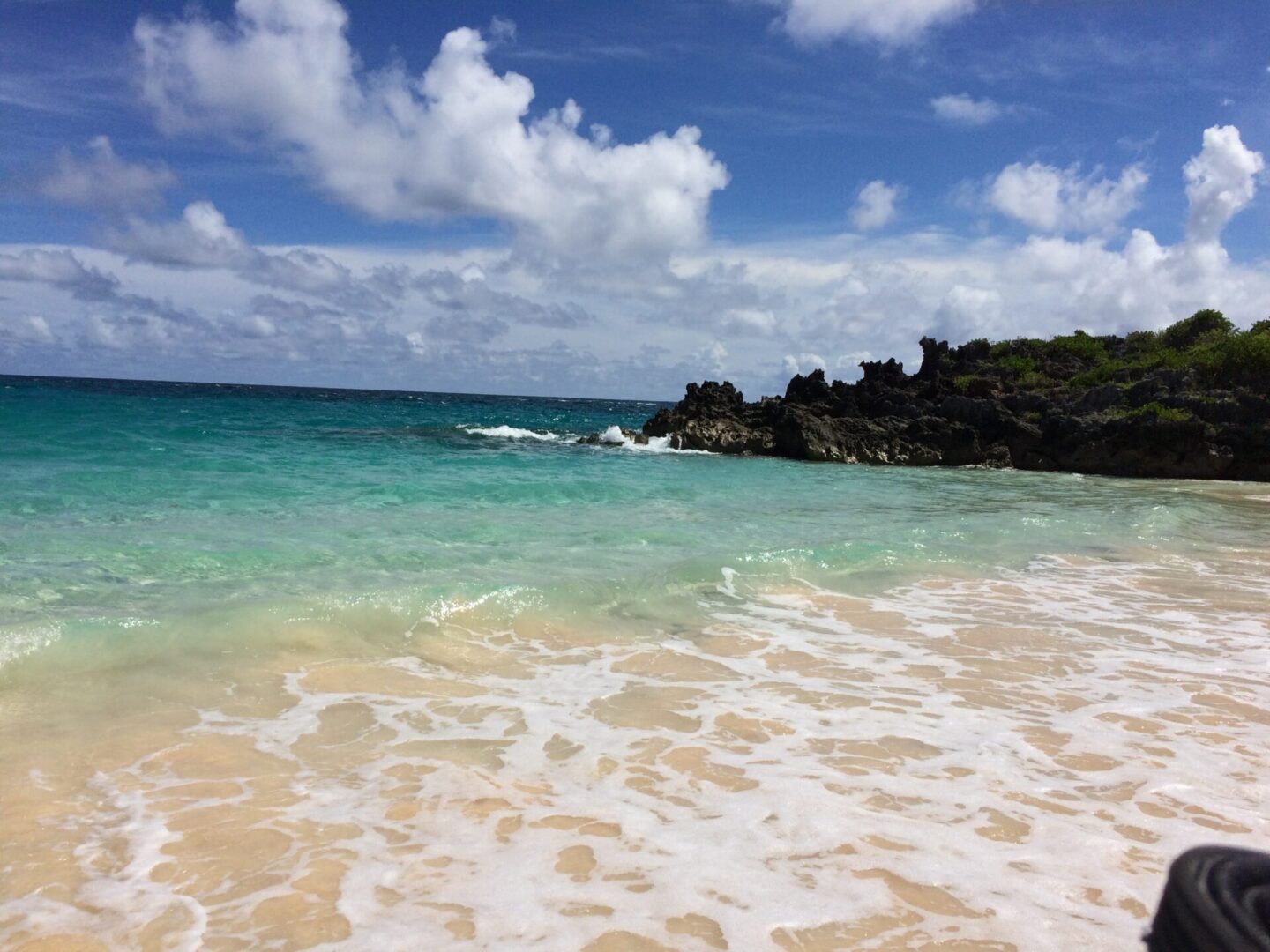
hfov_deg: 61.7
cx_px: 635
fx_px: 1064
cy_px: 476
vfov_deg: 48.2
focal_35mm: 29
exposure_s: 1/6849
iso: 32
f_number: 2.2
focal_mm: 4.15
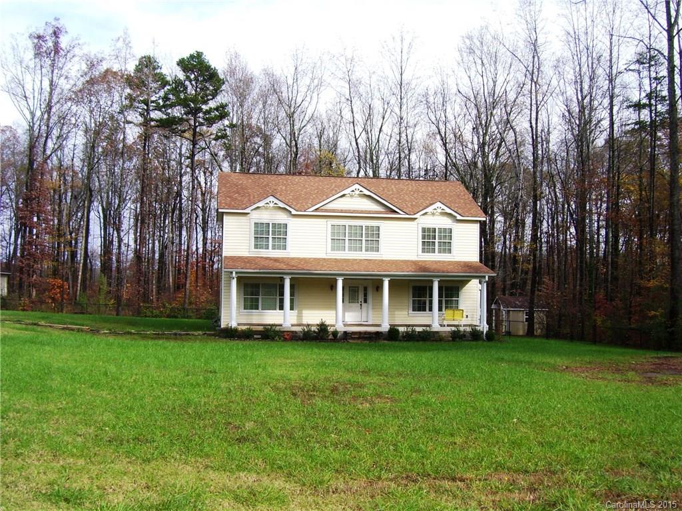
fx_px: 729
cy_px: 256
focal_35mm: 37
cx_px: 341
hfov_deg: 50.1
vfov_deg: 38.7
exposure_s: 1/250
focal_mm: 6
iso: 80
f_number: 4.8
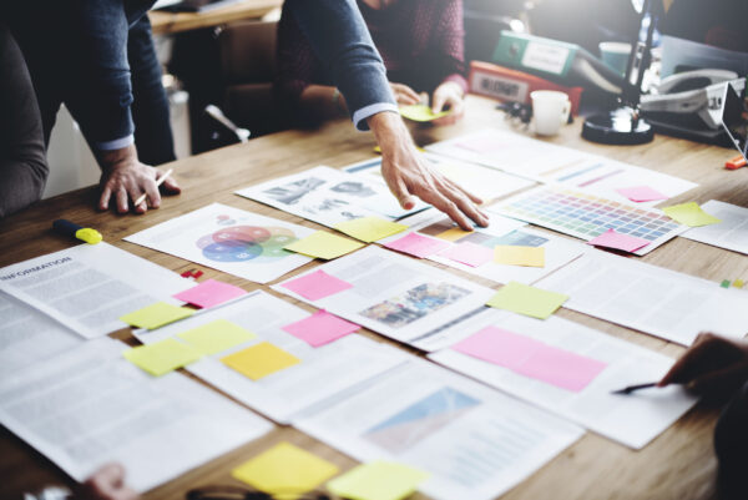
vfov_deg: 27.0
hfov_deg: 39.6
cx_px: 374
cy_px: 250
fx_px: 1040
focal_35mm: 50
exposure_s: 1/200
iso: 100
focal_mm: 50
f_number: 1.8
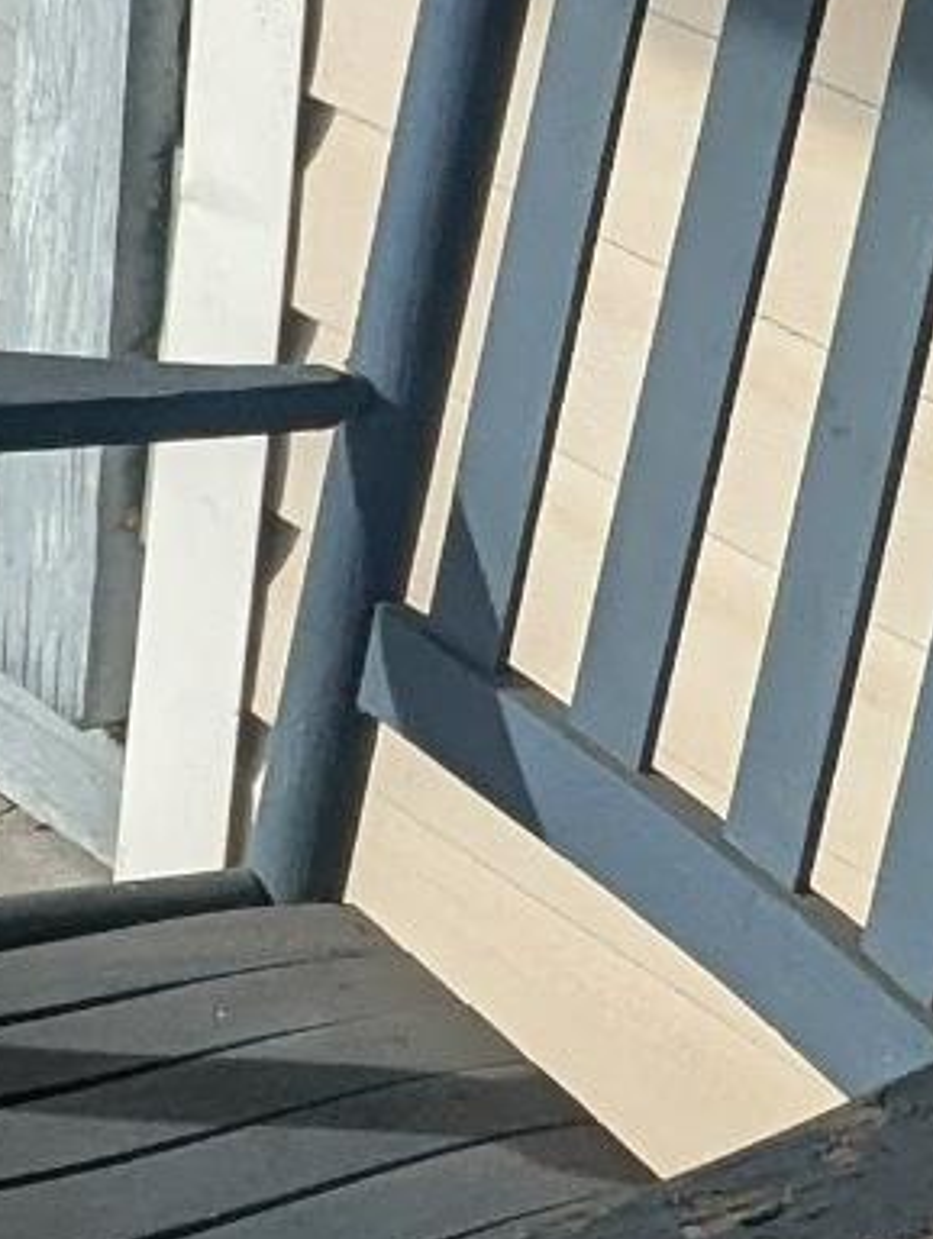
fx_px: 2295
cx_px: 604
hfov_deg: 22.9
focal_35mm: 64
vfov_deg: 29.5
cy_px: 997
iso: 43
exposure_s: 1/720
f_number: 2.2
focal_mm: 2.35
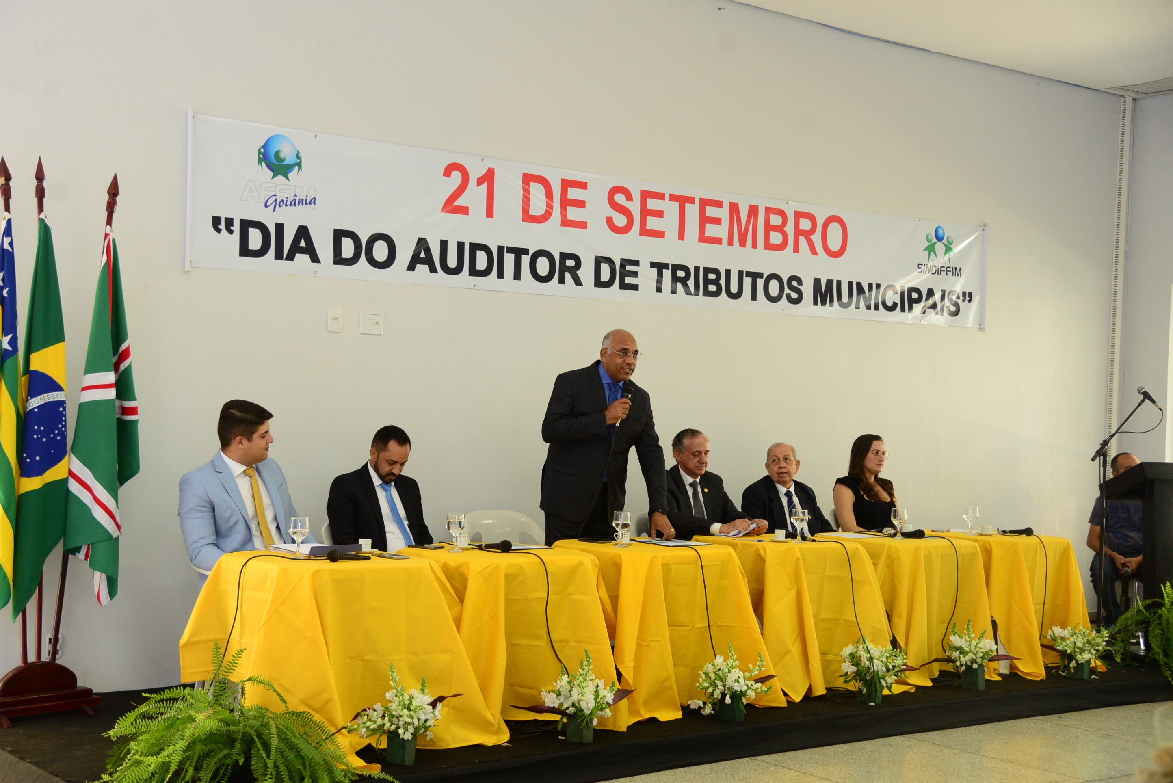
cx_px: 577
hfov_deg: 39.6
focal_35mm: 50
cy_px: 397
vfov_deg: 27.0
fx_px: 1630
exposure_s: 1/125
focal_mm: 48
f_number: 4.5
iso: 1600
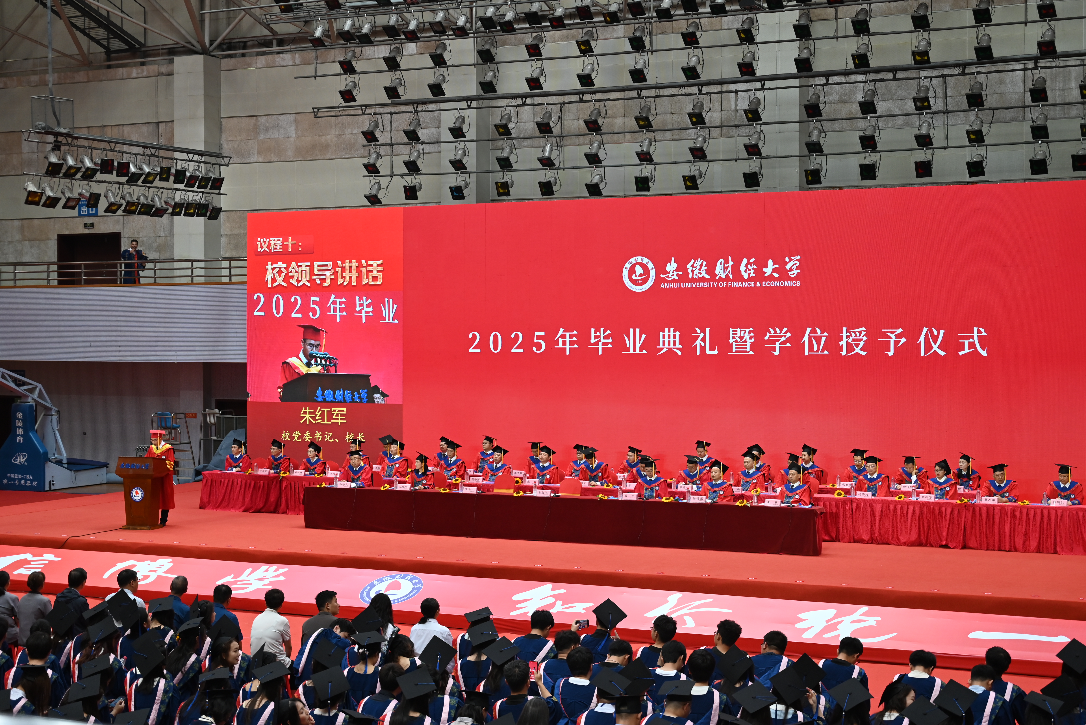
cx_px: 543
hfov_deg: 36.9
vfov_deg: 25.1
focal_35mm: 54
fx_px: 1630
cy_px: 362
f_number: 4
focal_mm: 54
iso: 640
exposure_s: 1/125
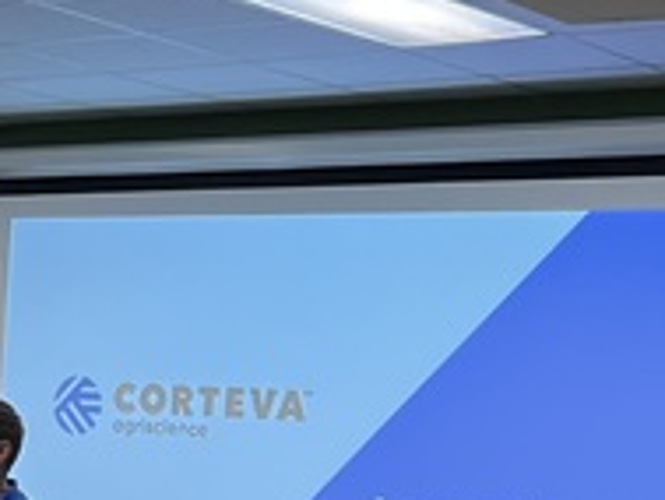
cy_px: 176
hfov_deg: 13.2
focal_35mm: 141
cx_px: -345
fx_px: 2710
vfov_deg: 10.5
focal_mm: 5.7
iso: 100
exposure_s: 1/120
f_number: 1.5
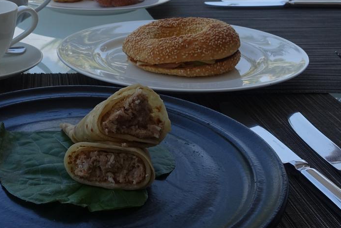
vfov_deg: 21.2
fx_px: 587
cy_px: -1
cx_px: 62
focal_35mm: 62
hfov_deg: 31.4
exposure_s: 1/250
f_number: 5.6
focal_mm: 8.8
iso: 125
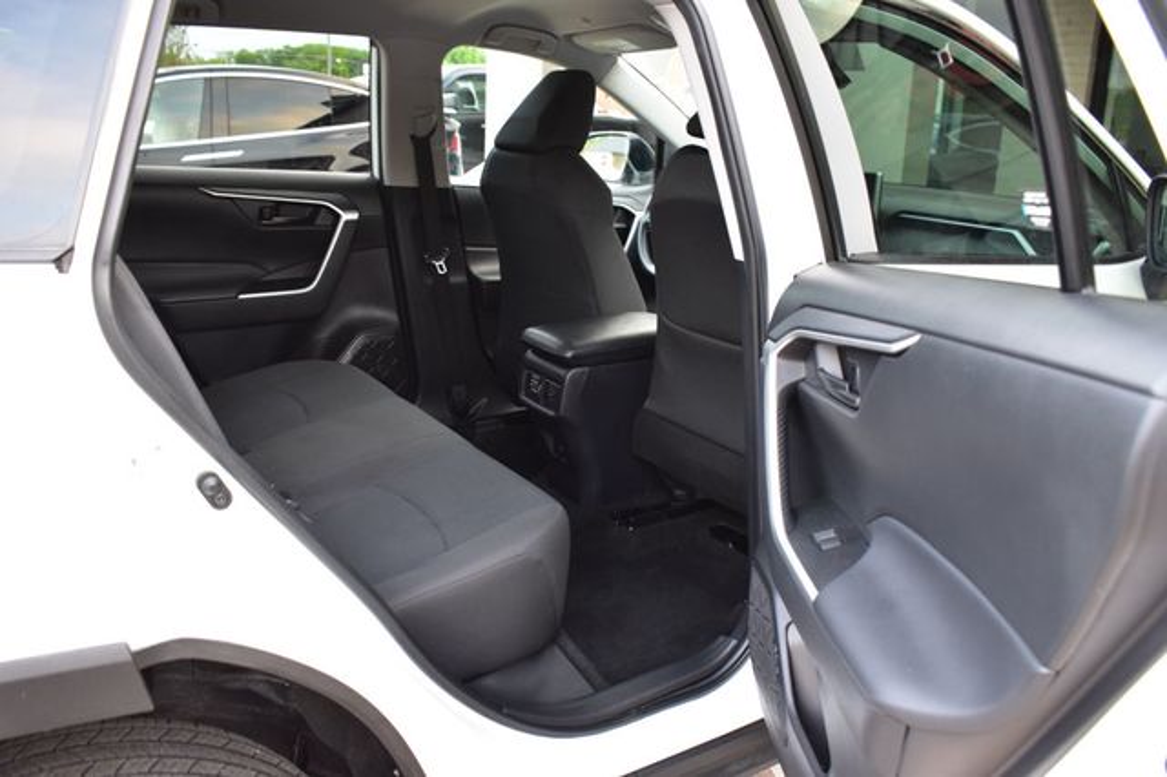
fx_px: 972
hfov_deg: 62.0
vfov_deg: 43.6
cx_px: 584
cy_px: 388
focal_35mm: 30
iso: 900
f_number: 6.3
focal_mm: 20
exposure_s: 1/15
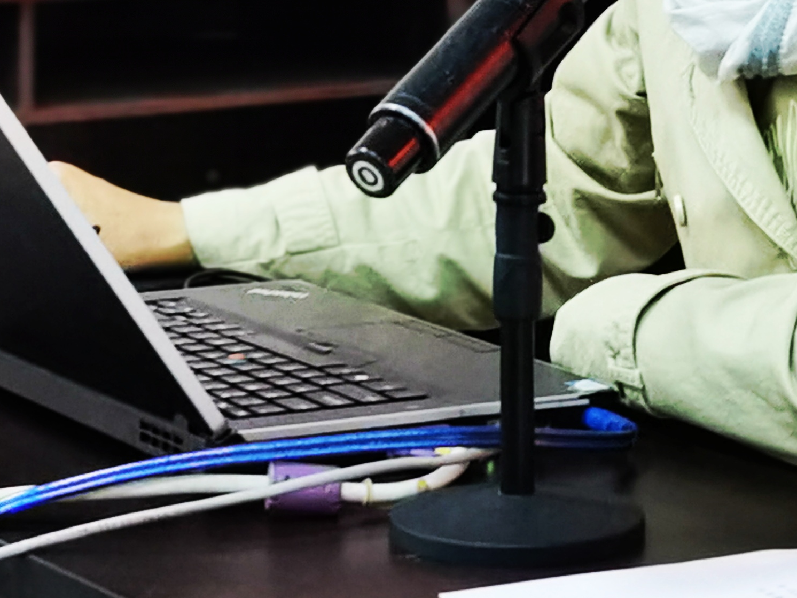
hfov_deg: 12.8
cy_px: -96
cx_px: 574
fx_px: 3546
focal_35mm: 154
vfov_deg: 9.5
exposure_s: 1/50
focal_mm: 5.56
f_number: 1.6
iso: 250
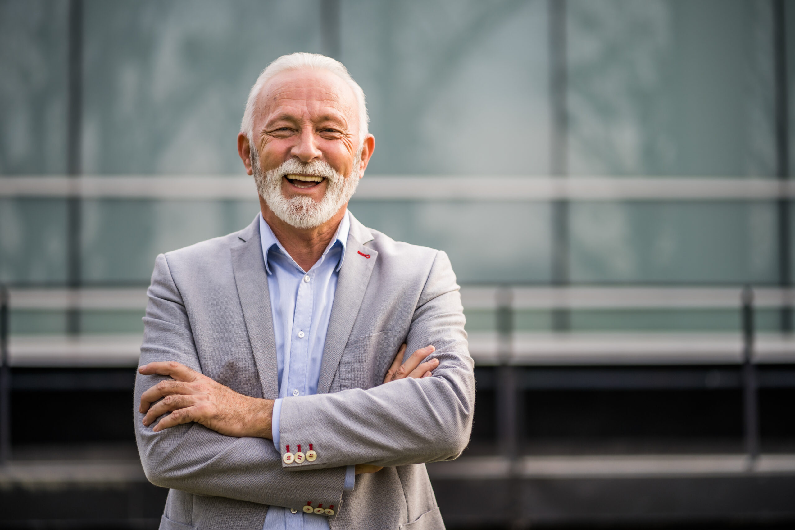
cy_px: 265
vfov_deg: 16.1
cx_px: 398
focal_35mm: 85
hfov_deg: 23.9
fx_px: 1877
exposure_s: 1/640
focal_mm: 85
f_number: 2
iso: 100
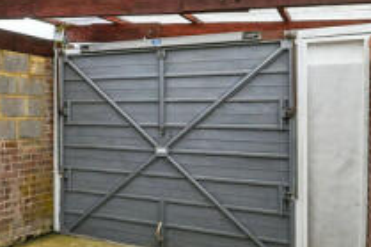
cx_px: -7
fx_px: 453
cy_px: 110
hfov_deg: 38.9
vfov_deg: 30.4
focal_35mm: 44
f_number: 8
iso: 400
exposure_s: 1/250
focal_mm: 14
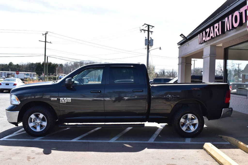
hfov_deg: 55.1
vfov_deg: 38.3
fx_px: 238
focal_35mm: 34
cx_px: 124
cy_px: 82
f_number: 11
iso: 400
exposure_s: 1/400
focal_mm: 23
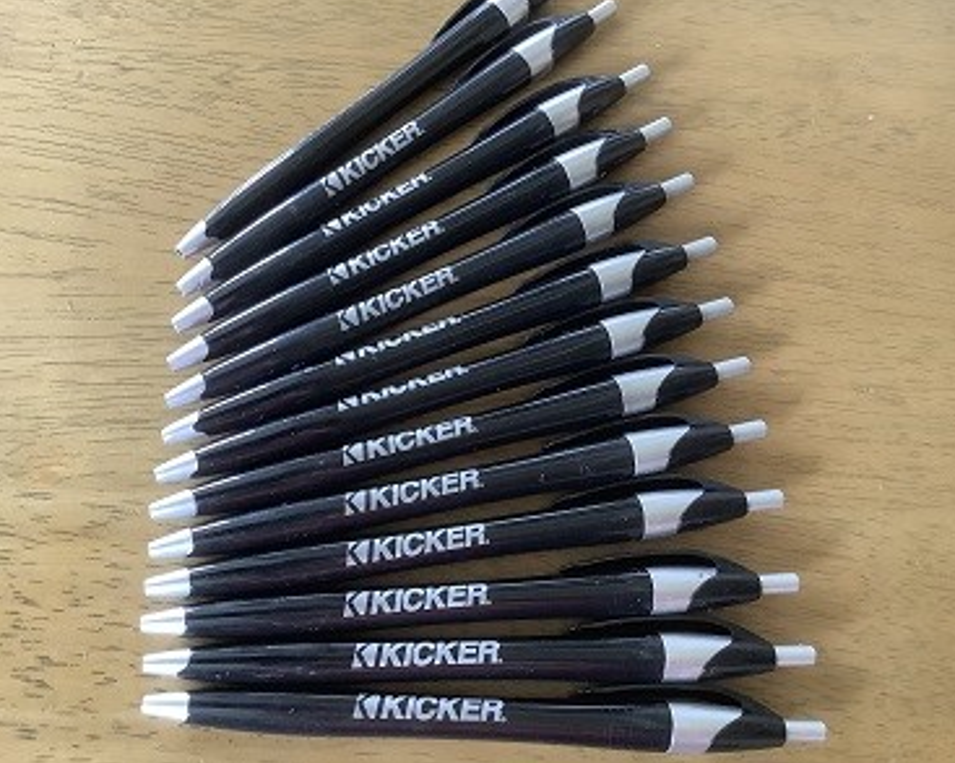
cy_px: 380
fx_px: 932
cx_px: 476
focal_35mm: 33
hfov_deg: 54.3
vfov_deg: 44.5
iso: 320
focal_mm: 3.3
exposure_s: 1/60
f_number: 2.4
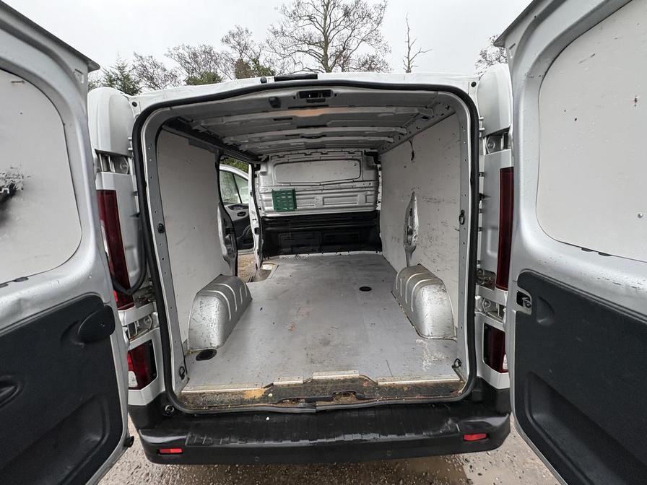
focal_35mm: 14
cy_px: 242
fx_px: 262
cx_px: 324
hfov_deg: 102.1
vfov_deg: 85.7
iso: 250
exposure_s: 1/86
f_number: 2.2
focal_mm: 2.22
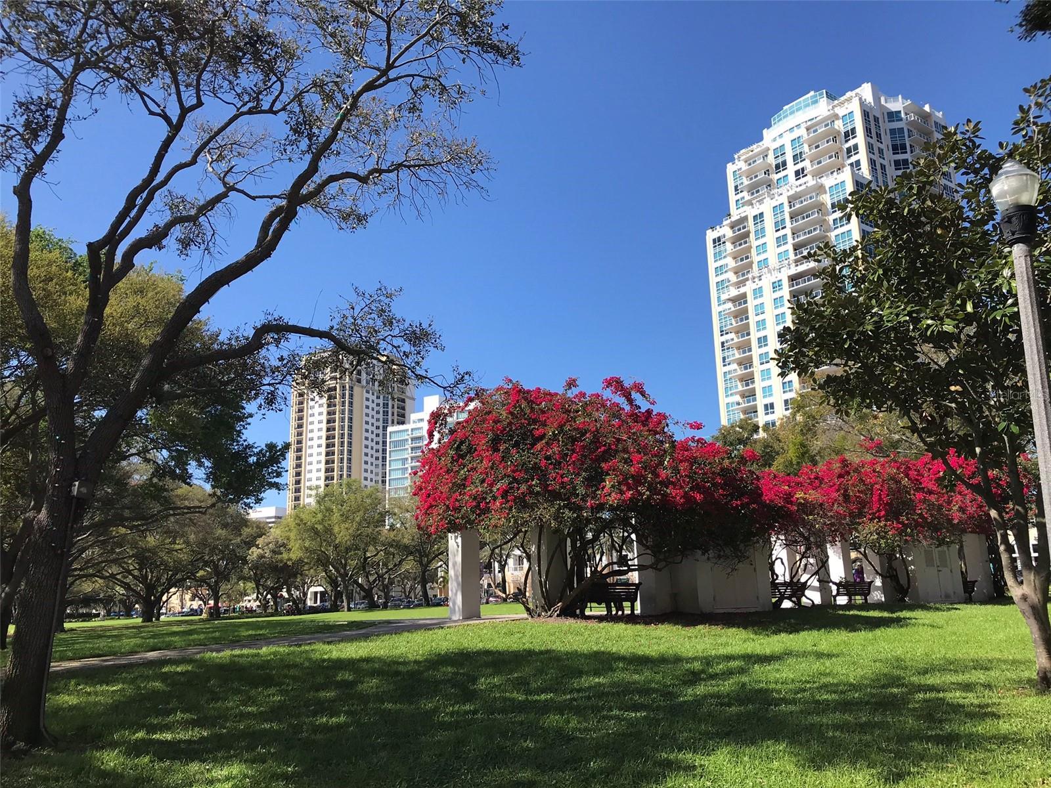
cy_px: 394
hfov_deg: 63.4
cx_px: 526
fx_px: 850
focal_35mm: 28
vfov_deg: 49.7
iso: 20
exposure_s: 1/1709
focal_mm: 3.99
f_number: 1.8
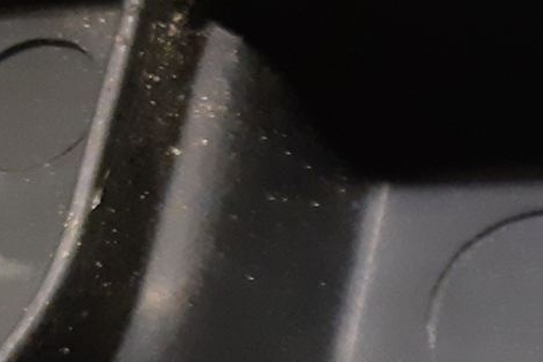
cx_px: 1111
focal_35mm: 119
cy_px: 577
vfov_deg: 11.0
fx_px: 1795
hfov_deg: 14.2
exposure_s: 1/33
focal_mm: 3.93
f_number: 1.7
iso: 250
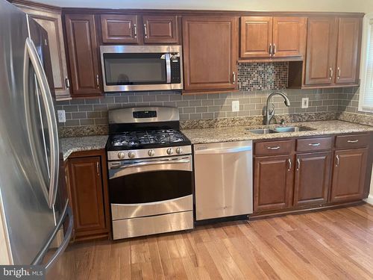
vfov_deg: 53.1
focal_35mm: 26
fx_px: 280
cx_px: 186
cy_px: 140
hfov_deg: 67.3
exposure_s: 1/60
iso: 400
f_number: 1.6
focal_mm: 4.2
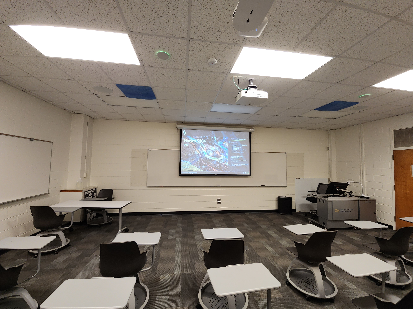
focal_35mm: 13
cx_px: 206
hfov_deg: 106.2
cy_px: 154
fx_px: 155
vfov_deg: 89.9
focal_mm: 2.2
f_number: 2.2
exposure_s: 1/60
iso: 160
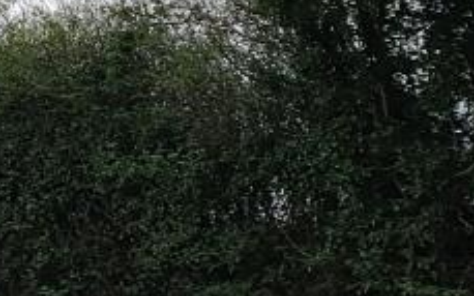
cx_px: -526
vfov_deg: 10.6
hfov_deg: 13.9
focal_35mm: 123
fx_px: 1589
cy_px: 83
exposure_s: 1/832
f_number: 2.4
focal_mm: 4.32
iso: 50
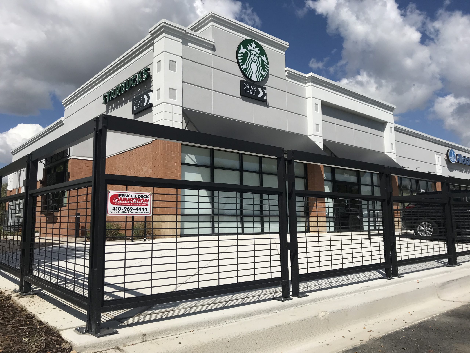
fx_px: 380
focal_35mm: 28
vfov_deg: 49.7
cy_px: 176
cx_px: 235
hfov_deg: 63.4
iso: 20
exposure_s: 1/5650
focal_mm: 3.99
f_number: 1.8
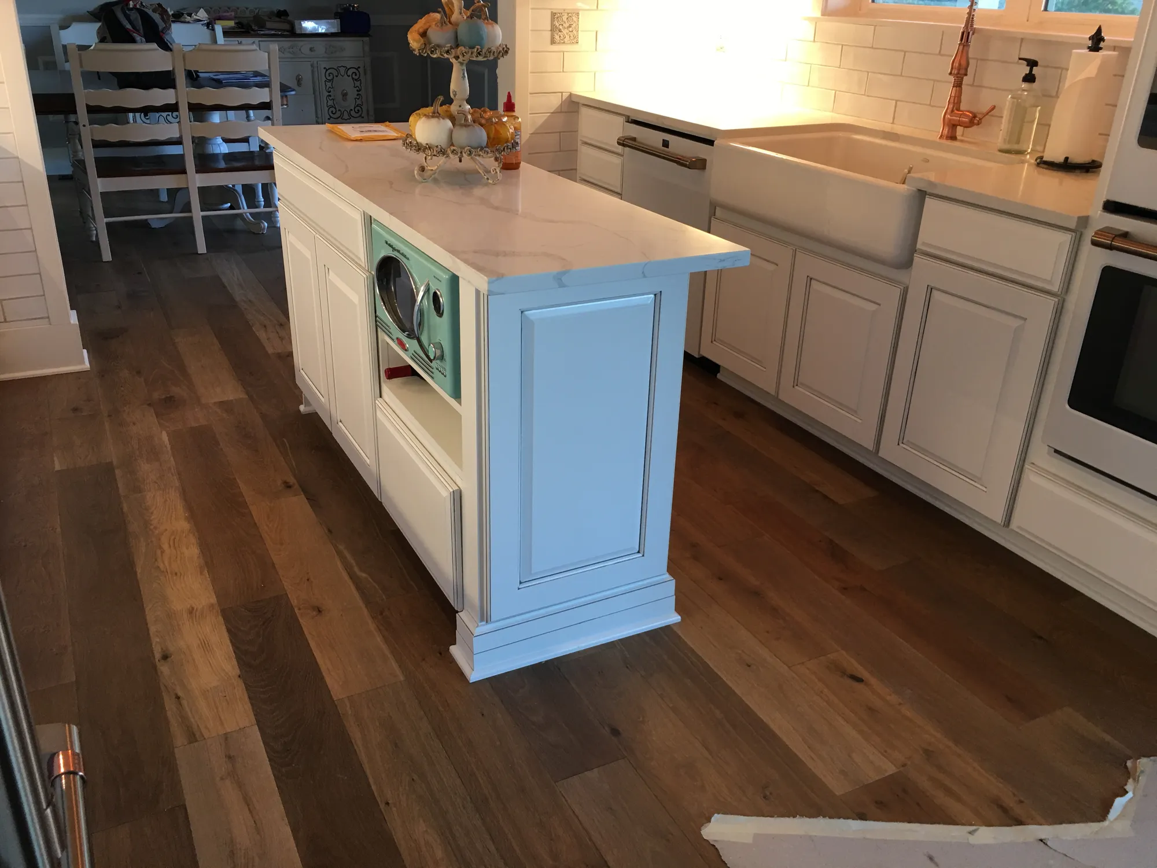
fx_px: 969
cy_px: 434
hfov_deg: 61.7
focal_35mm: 29
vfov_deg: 48.2
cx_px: 578
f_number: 2.2
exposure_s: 1/15
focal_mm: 4.15
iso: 40
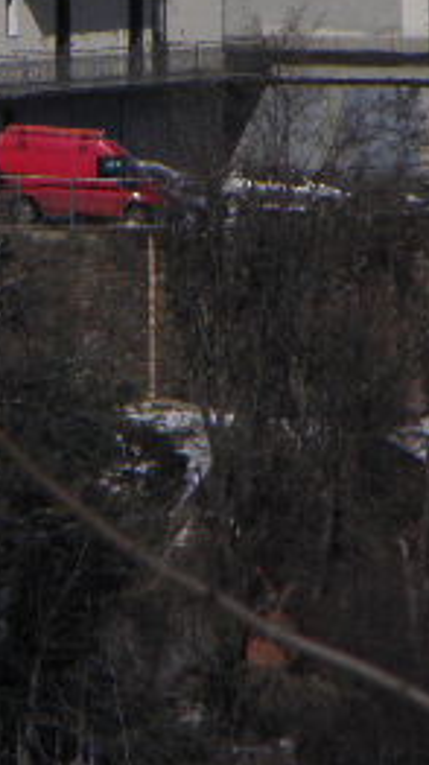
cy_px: 216
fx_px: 36472
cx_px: -23
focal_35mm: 1800
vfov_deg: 1.2
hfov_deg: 0.7
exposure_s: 1/1000
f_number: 8
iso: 100
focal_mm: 119.6
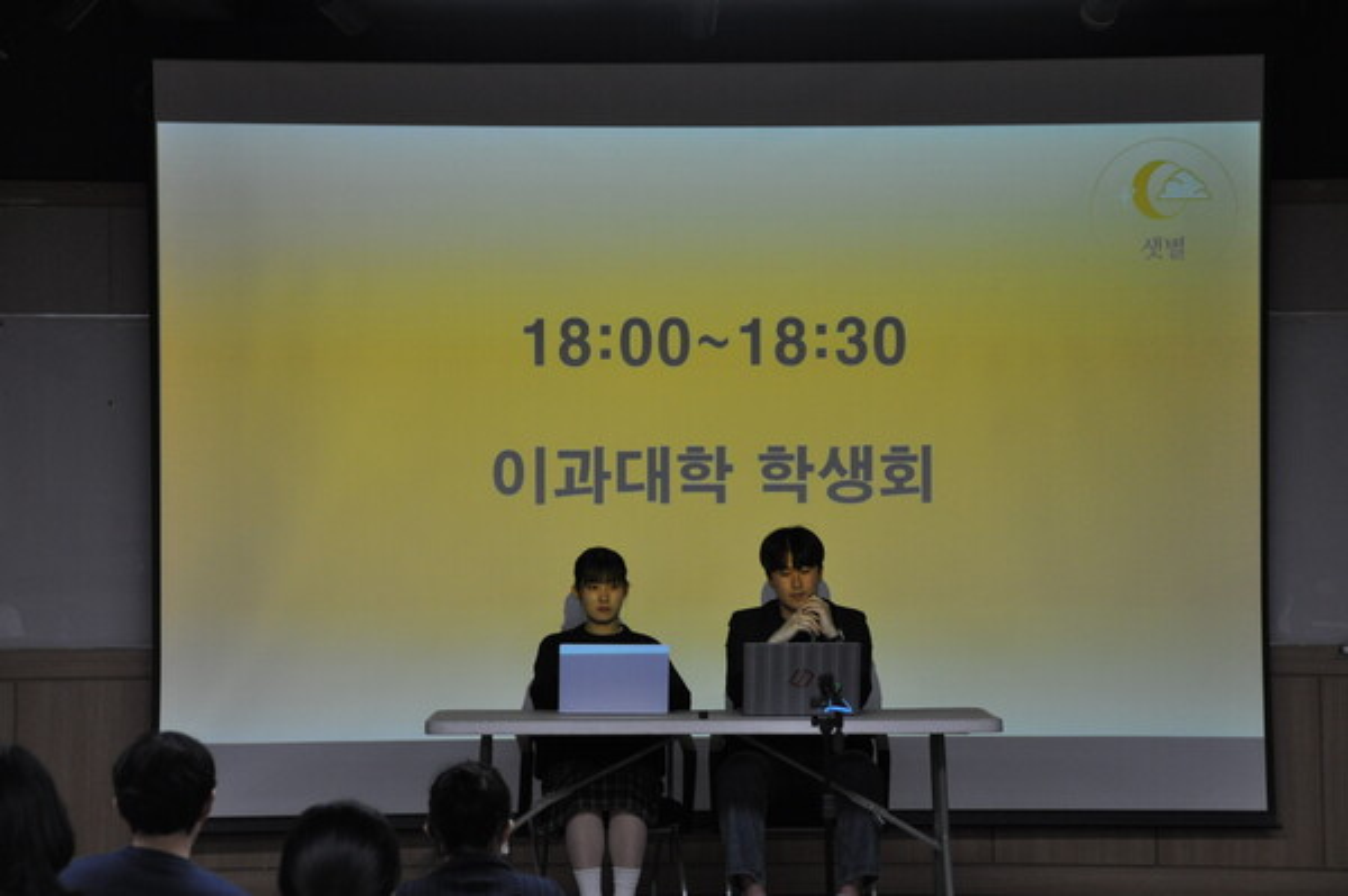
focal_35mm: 105
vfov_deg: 13.0
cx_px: 674
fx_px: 3928
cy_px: 448
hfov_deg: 19.5
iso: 800
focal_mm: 70
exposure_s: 1/160
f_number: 5
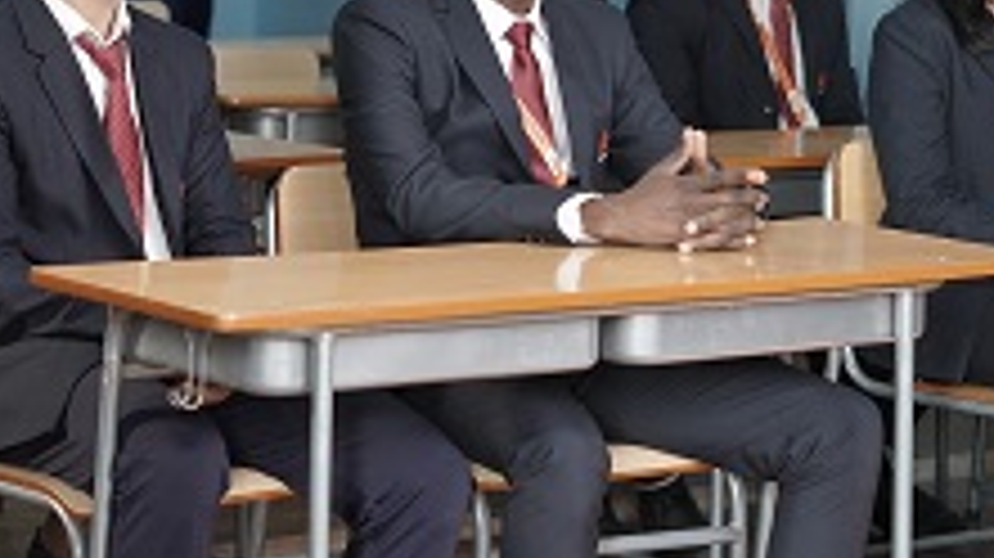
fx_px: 3003
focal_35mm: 114
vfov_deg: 10.6
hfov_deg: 18.4
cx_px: 31
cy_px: 50
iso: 800
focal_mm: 40
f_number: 2
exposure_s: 1/200
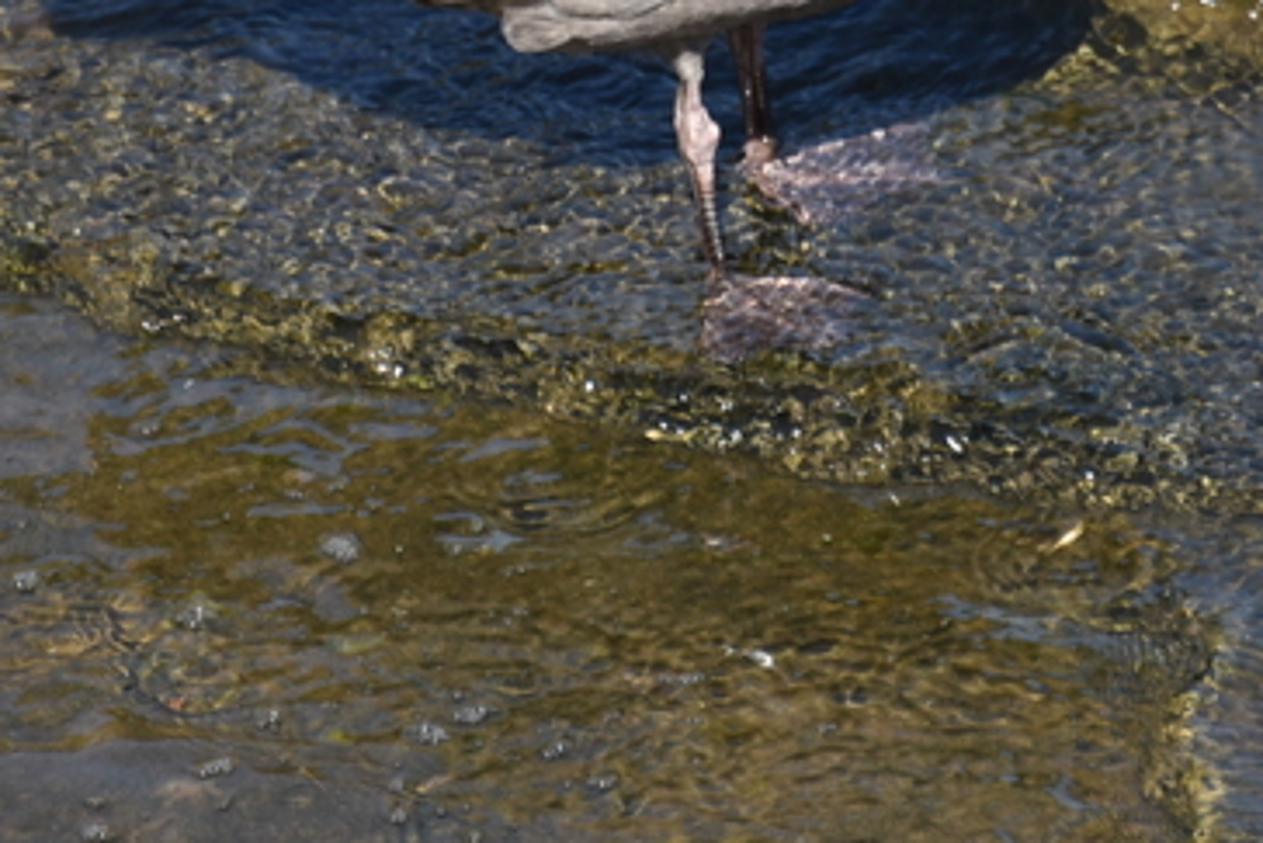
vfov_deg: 1.3
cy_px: -128
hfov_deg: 2.0
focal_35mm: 1056
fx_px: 37061
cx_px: 573
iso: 220
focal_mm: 300
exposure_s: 1/640
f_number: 5.6
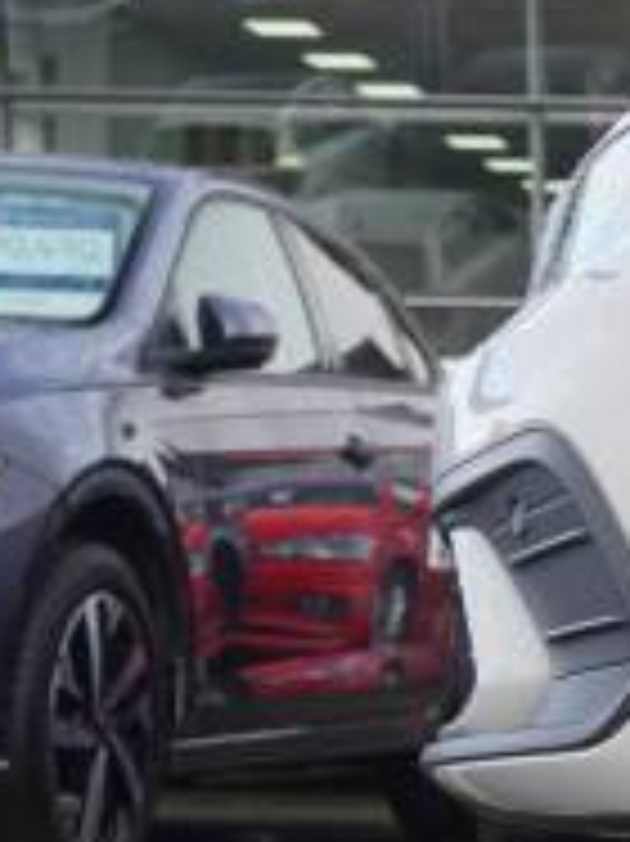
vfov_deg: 14.3
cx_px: 1377
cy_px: 608
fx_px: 3353
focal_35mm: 138
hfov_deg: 9.8
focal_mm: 28
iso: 200
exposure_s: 1/200
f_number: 4.5
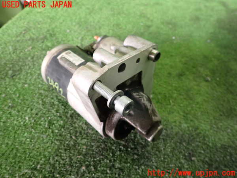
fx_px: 171
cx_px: 118
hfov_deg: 69.4
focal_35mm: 25
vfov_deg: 54.9
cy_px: 89
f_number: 2
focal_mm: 4.5
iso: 500
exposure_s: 1/30
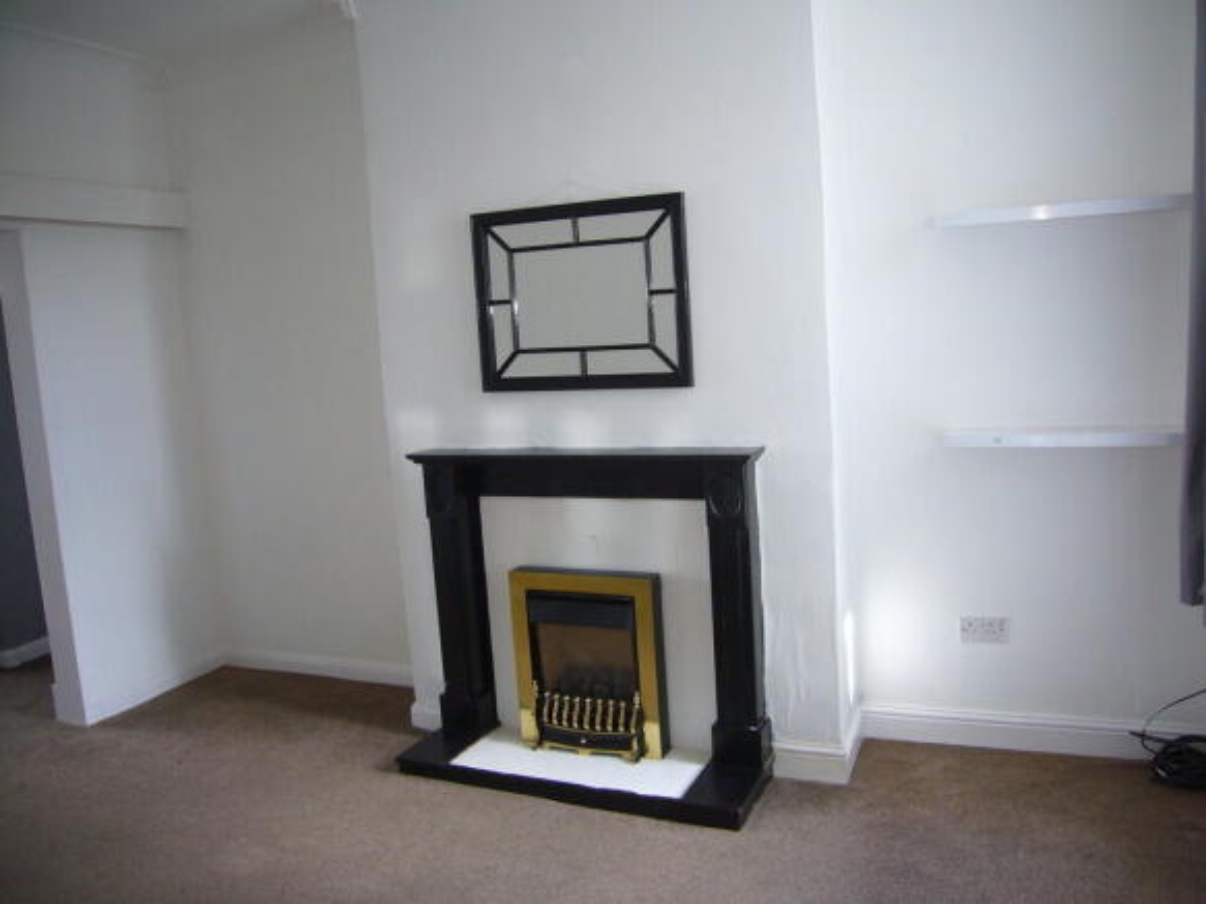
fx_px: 975
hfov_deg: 63.5
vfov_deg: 49.7
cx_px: 603
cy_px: 452
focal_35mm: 28
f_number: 2.8
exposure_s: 1/30
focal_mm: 4.6
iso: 80
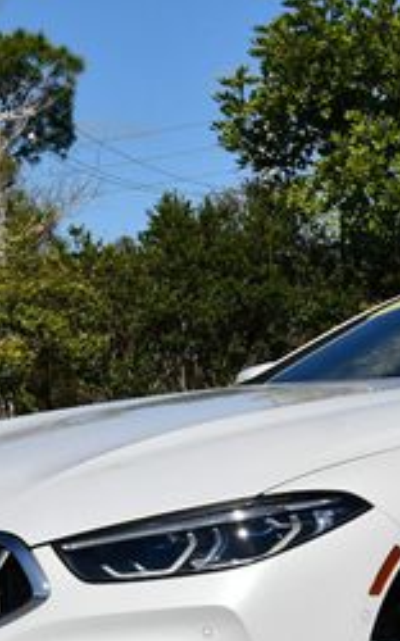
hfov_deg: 9.5
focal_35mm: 136
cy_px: 382
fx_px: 2375
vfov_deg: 15.4
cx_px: 490
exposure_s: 1/400
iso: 100
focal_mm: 26
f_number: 10
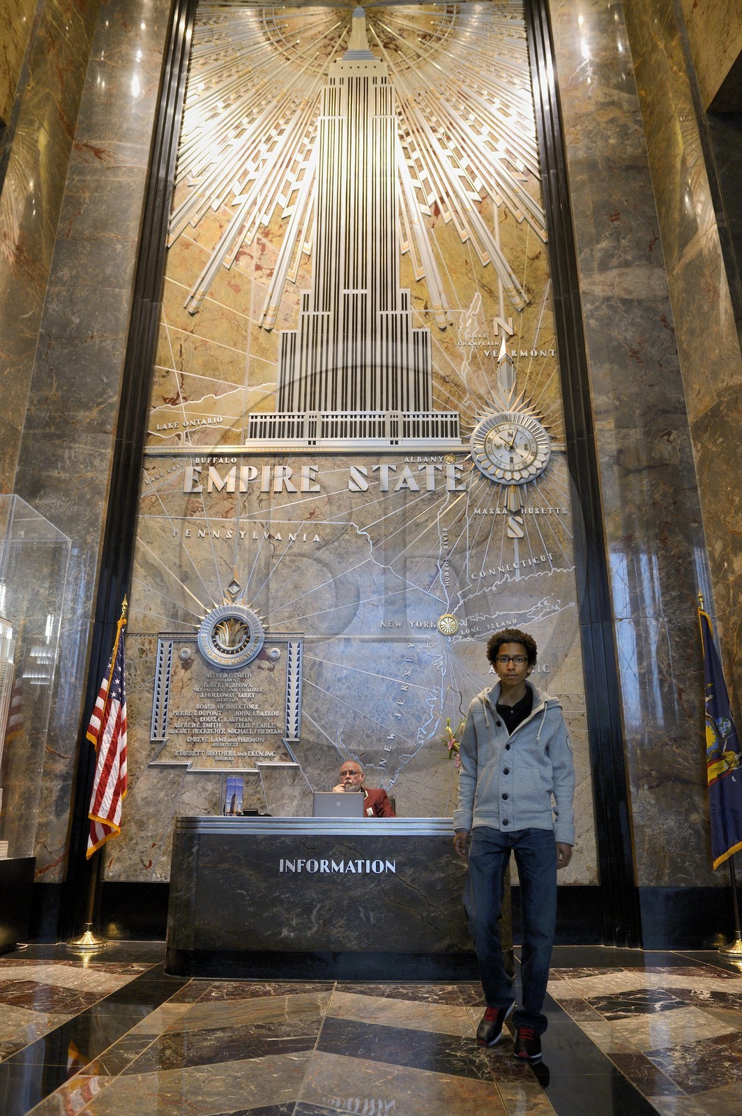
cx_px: 371
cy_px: 558
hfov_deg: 53.1
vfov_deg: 73.8
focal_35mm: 24
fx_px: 743
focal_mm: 24
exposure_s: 1/50
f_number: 4.5
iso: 1600
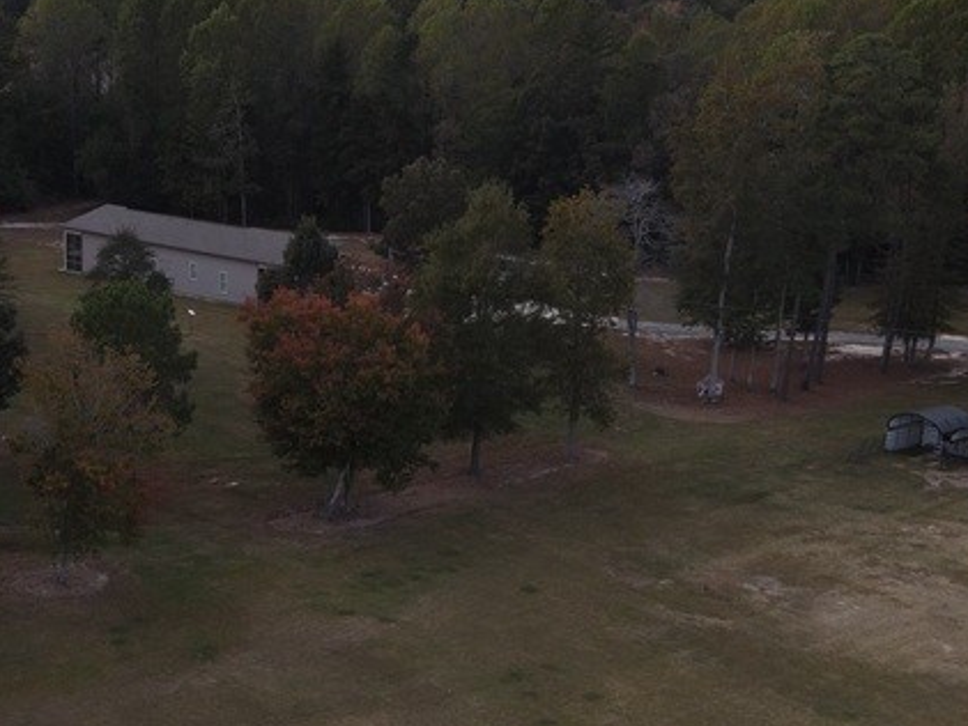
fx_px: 1594
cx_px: 115
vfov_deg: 25.7
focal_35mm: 57
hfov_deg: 32.3
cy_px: 374
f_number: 2.8
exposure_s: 1/180
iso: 100
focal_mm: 4.5
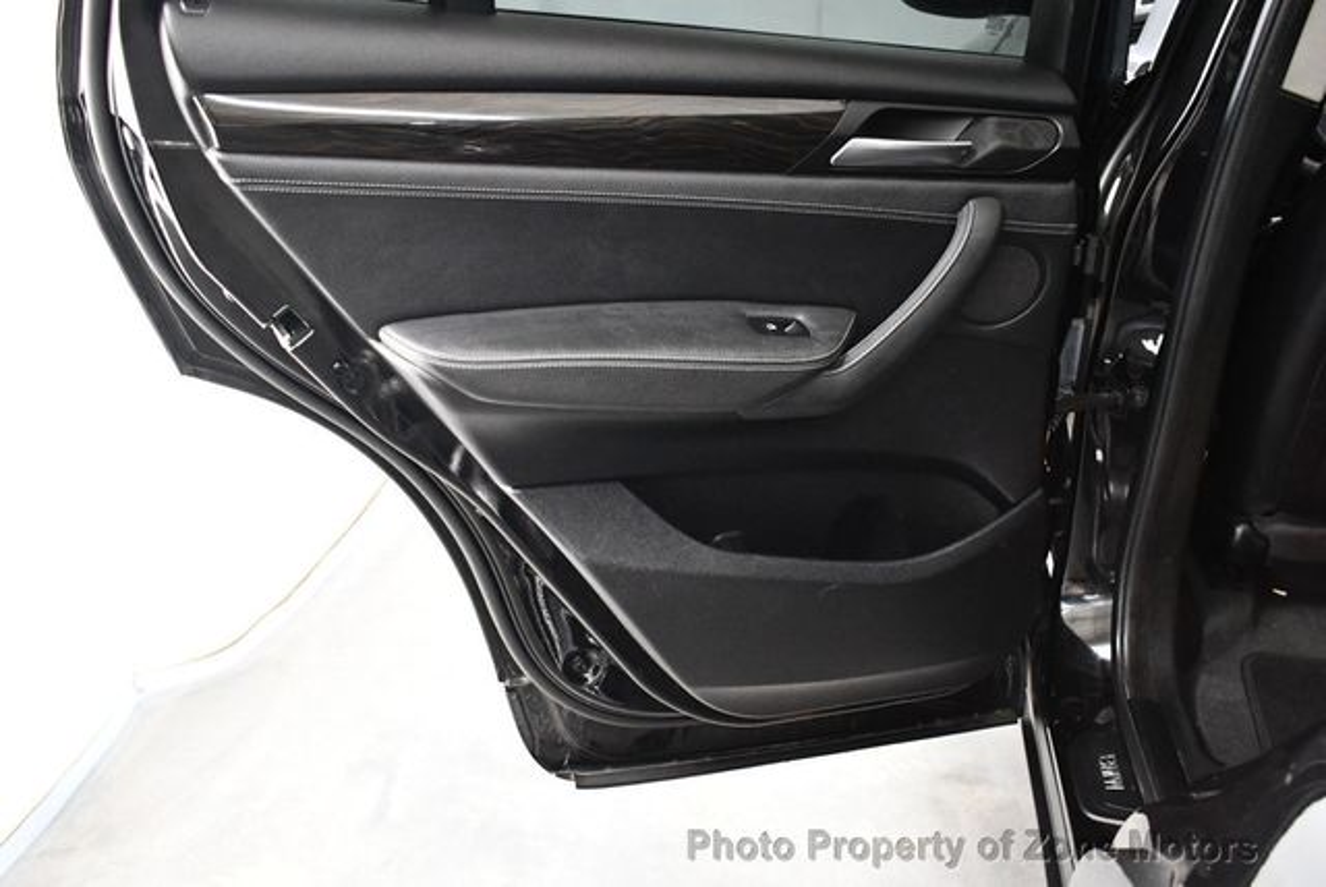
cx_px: 663
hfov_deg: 53.1
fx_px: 1327
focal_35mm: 36
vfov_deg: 36.9
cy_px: 444
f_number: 3.5
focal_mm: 18
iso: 3200
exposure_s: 1/60
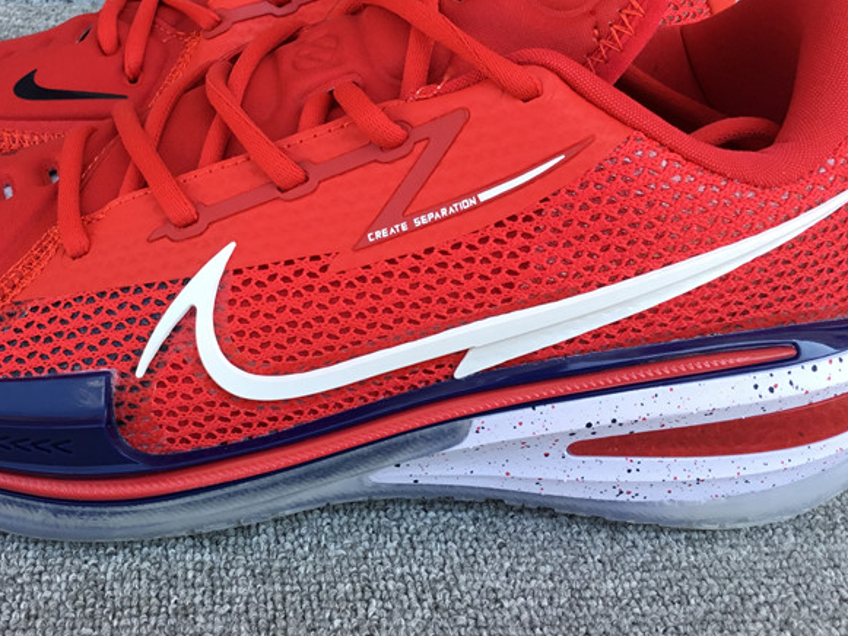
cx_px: 289
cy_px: 246
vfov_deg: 30.2
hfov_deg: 39.2
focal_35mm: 48
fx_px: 1176
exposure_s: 1/120
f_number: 2.4
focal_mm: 3.3
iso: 25
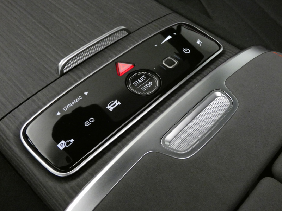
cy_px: 106
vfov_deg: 40.7
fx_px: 285
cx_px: 141
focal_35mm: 35
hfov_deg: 52.6
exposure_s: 1/25
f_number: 3.4
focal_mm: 6.2
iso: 1600
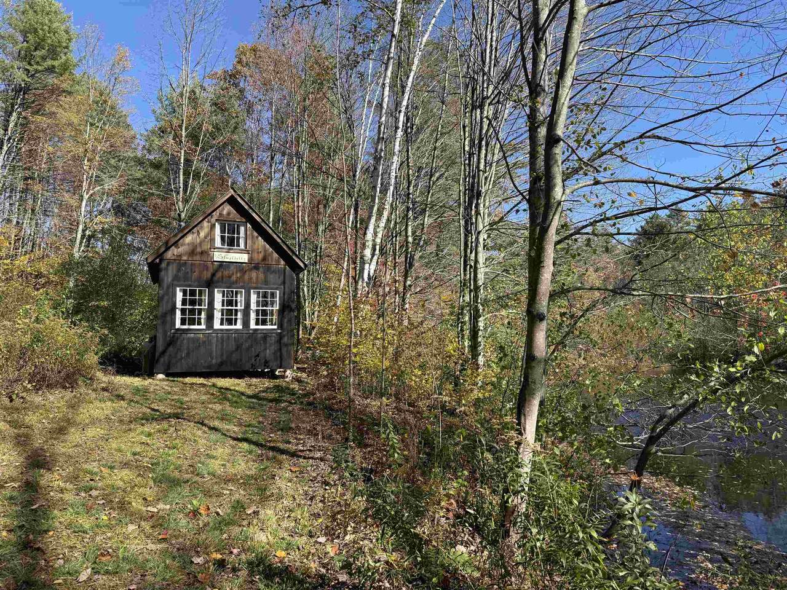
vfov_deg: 56.8
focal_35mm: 24
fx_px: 546
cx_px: 394
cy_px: 295
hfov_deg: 71.6
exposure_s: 1/2053
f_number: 1.78
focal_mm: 6.76
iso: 80
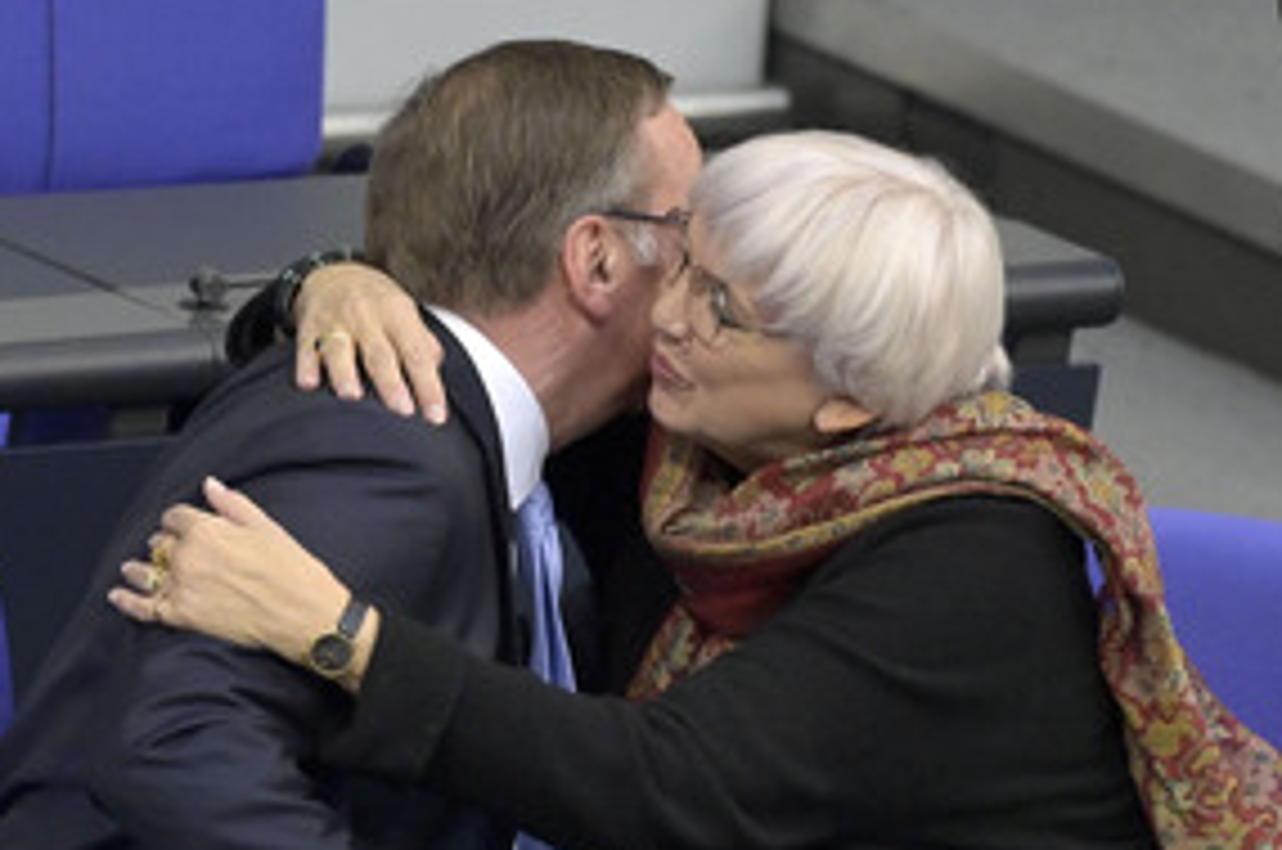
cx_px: 596
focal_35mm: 491
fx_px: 17455
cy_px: 576
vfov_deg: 2.8
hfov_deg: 4.2
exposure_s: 1/400
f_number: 5.6
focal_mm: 310
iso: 6400
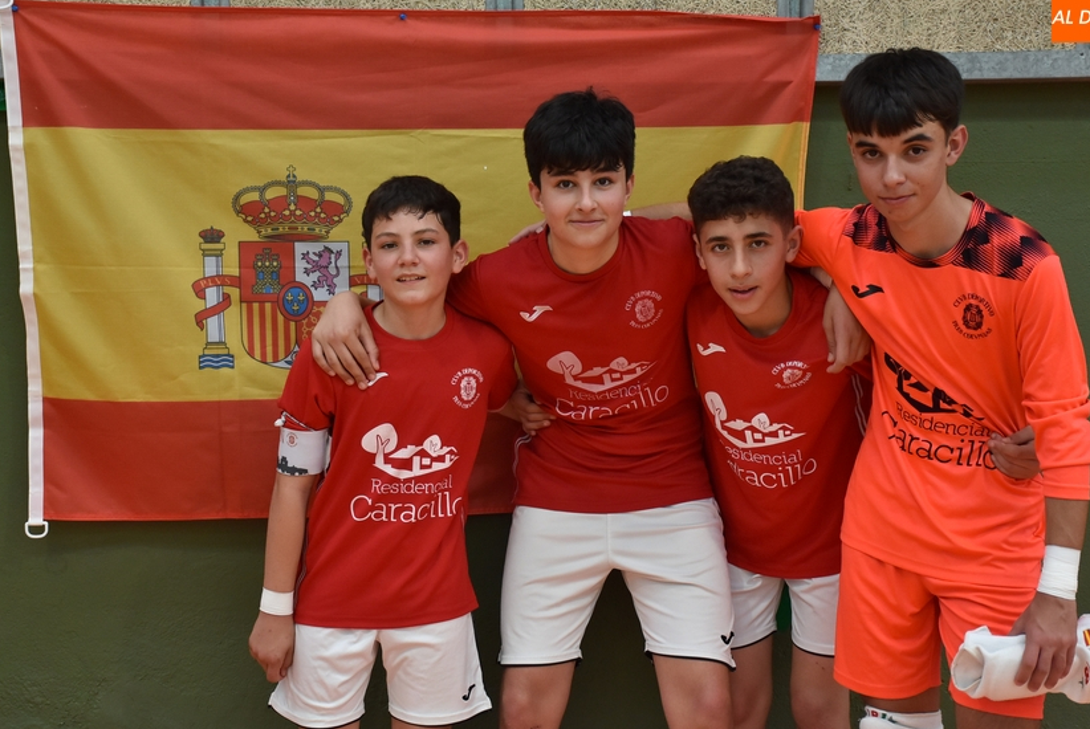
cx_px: 540
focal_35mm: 69
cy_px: 358
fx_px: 2091
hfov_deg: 29.2
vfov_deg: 19.8
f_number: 4.5
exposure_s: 1/250
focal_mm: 42
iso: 800
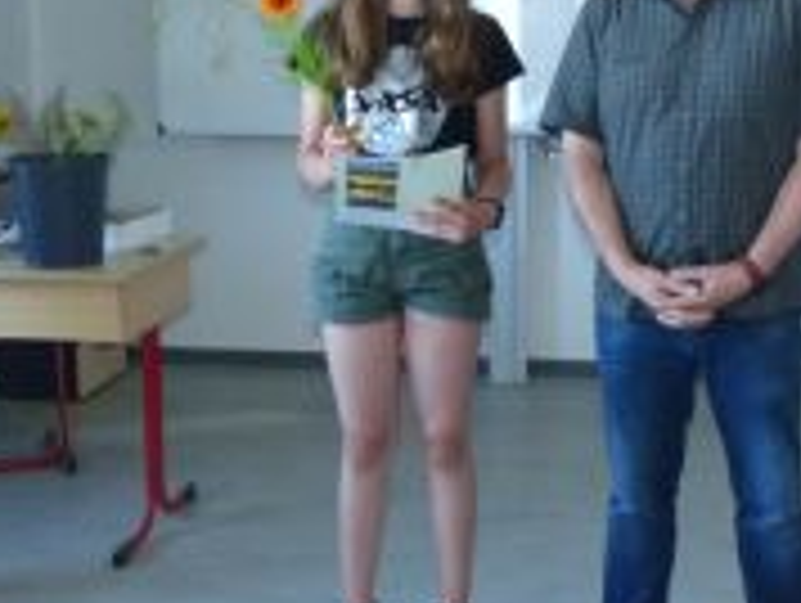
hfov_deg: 29.6
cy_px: 256
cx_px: 513
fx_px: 1506
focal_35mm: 65
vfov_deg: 22.6
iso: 400
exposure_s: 1/60
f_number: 2.8
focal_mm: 5.3
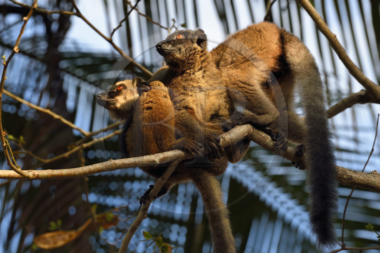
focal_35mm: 160
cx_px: 190
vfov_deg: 8.6
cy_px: 126
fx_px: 1688
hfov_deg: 12.8
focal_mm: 160
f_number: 6.3
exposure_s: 1/320
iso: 400
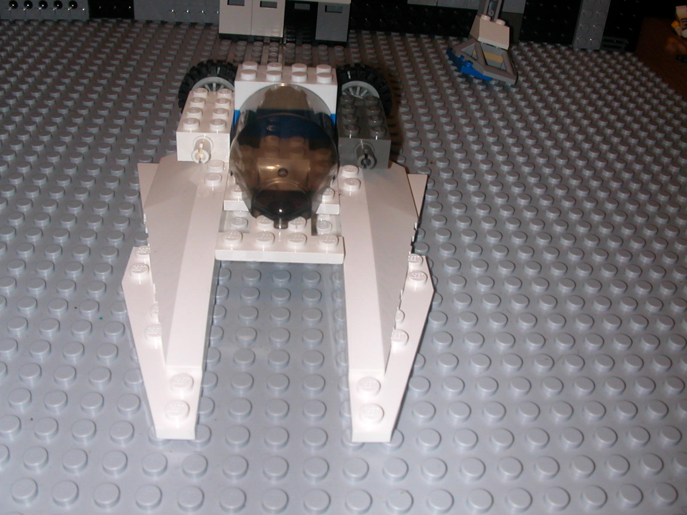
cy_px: 258
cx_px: 344
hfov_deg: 50.1
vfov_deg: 38.7
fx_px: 734
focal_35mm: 37
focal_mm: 5.6
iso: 100
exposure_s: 1/59.9
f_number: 4.5
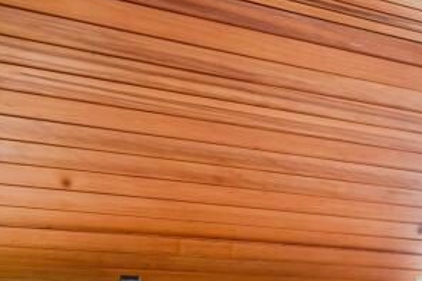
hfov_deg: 25.0
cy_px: 249
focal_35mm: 56
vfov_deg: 23.6
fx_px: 656
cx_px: 665
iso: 100
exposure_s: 1/5
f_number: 5
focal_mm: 16
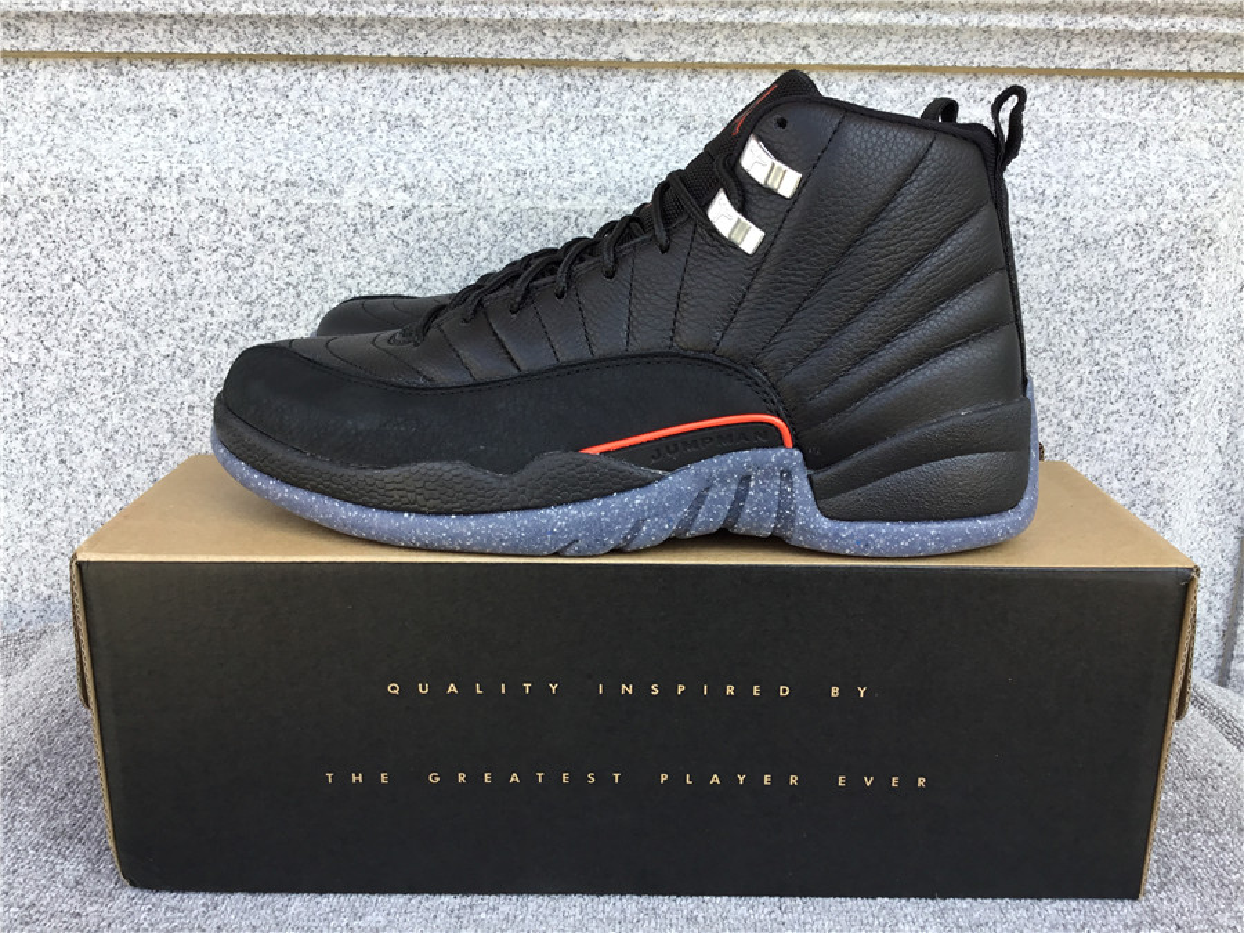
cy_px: 466
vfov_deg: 45.4
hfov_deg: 58.4
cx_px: 622
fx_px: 1114
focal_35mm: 31
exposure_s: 1/100
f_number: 2.4
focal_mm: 3.3
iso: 25
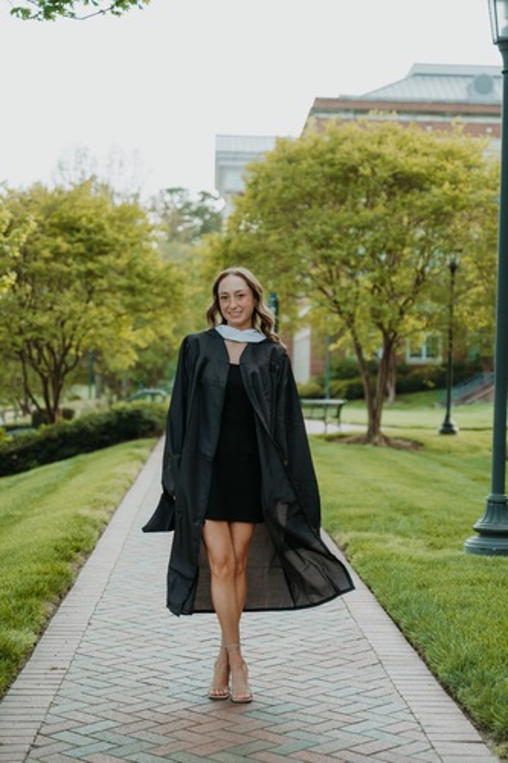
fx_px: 1334
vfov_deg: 31.9
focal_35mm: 63
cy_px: 382
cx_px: 254
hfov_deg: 21.6
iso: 160
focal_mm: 63
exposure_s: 1/500
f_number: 2.8
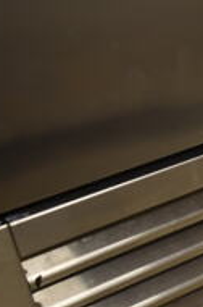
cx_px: 417
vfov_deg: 23.4
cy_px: 175
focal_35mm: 87
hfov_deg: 13.3
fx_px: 739
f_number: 3.5
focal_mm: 18
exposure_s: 1/30
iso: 640
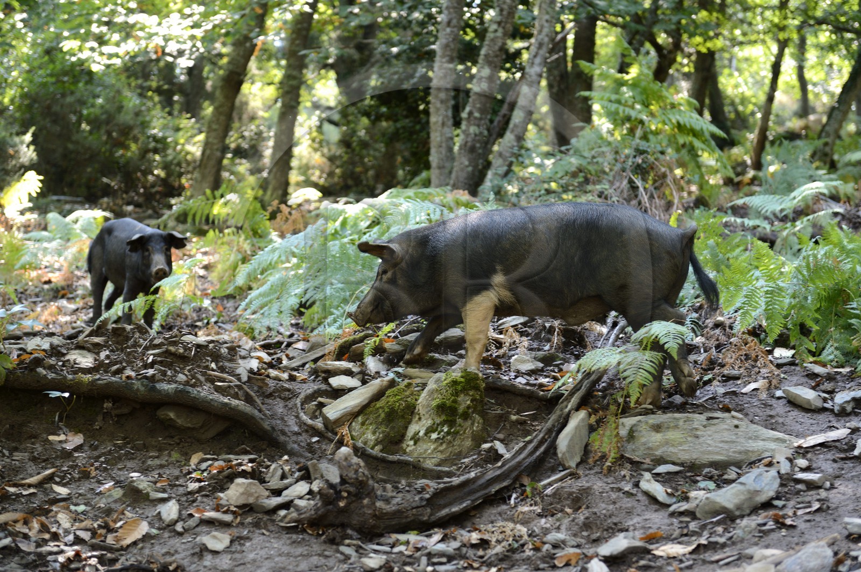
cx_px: 430
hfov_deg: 28.9
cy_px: 286
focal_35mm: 70
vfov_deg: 19.4
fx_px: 1673
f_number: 3.2
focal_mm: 70
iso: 500
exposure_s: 1/200
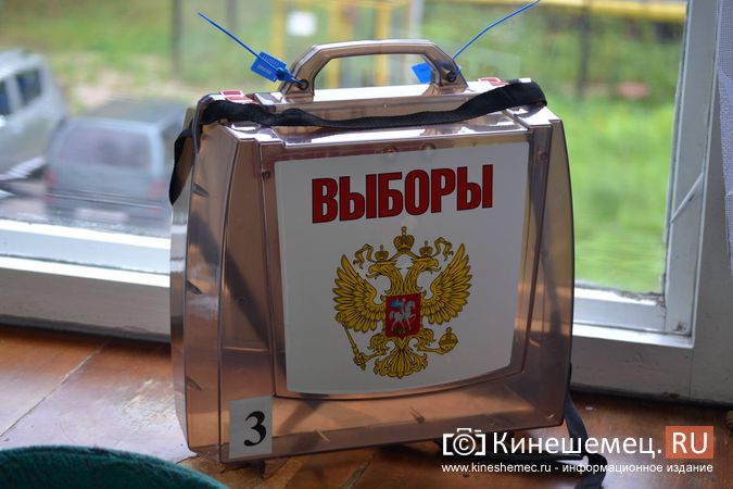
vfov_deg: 14.0
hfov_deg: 20.9
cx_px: 366
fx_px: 1985
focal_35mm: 98
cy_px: 244
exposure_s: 1/80
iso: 400
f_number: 4.5
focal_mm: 65
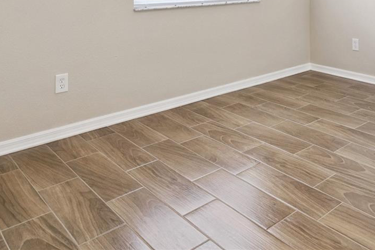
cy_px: -31
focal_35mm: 36
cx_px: 301
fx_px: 375
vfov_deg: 32.1
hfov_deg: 49.9
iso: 800
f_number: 10
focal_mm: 16
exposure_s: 1/25
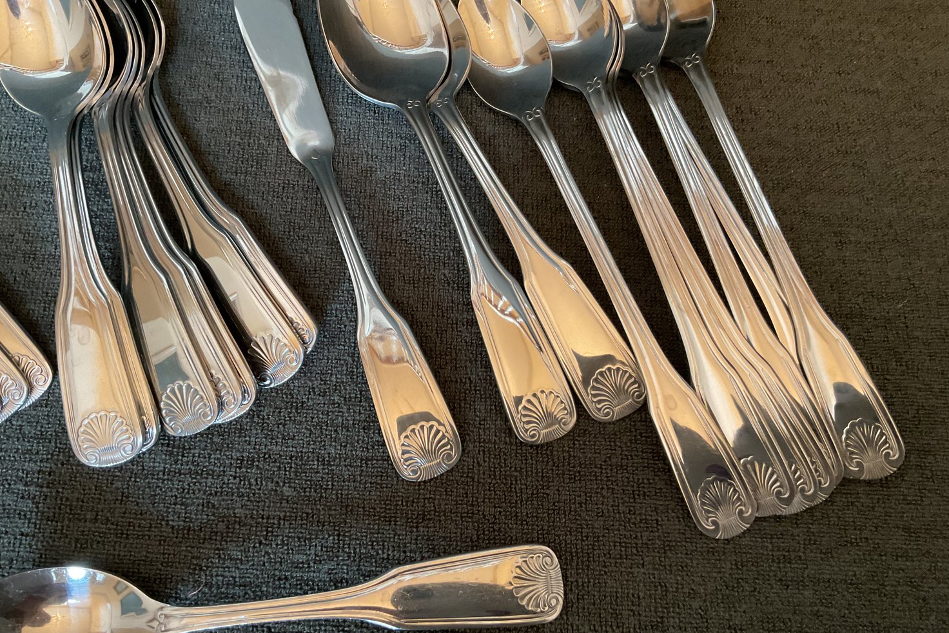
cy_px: 307
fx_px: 817
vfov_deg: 42.3
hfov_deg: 60.3
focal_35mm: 31
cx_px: 468
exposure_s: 1/50
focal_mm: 3
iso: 200
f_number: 1.8
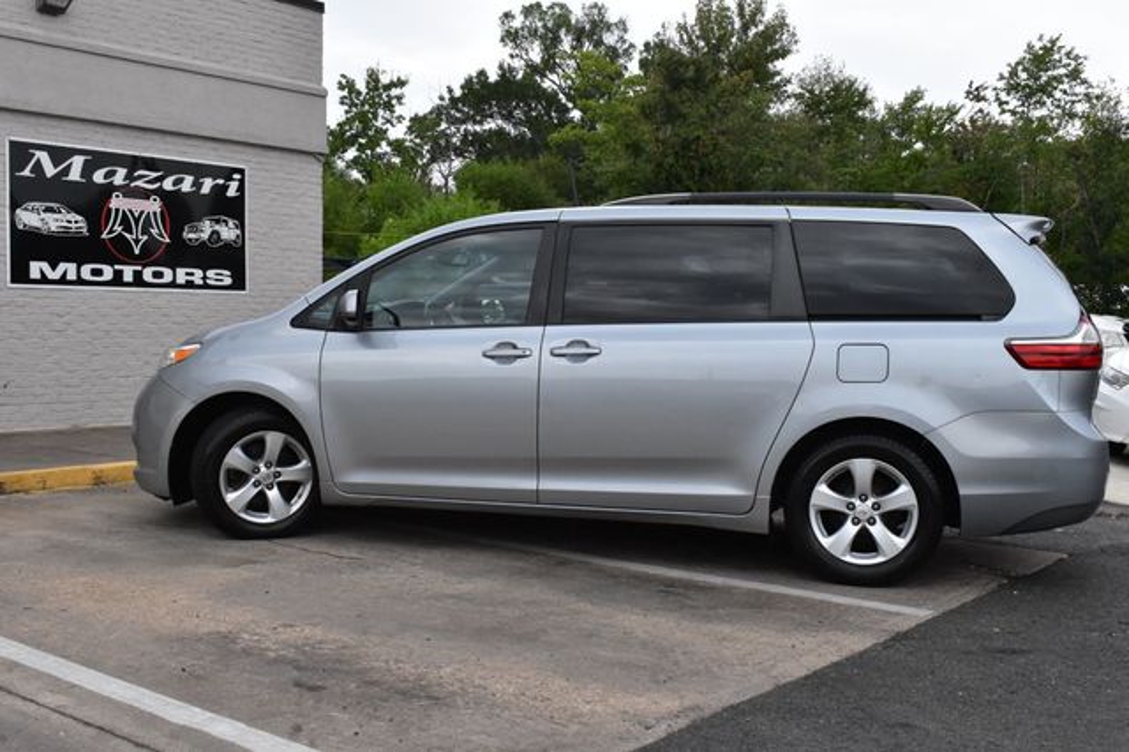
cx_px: 564
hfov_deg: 47.9
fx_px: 1269
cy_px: 376
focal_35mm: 40
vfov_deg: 33.0
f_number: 13
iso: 2500
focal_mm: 27
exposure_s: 1/1000
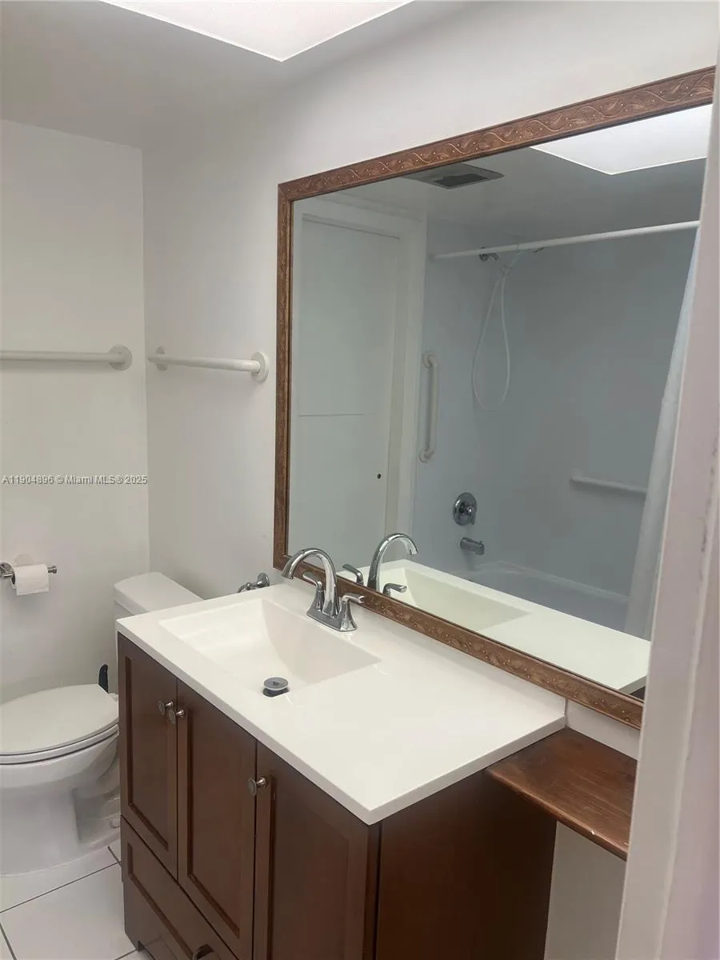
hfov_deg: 53.1
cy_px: 480
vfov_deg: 67.3
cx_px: 360
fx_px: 721
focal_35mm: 26
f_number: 1.5
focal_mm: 5.7
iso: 80
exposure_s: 1/120
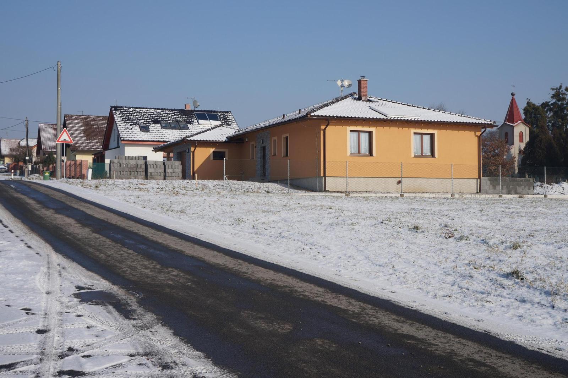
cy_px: 189
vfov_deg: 30.8
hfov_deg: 45.0
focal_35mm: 44
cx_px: 284
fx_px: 686
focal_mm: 29
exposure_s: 1/200
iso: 100
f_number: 11
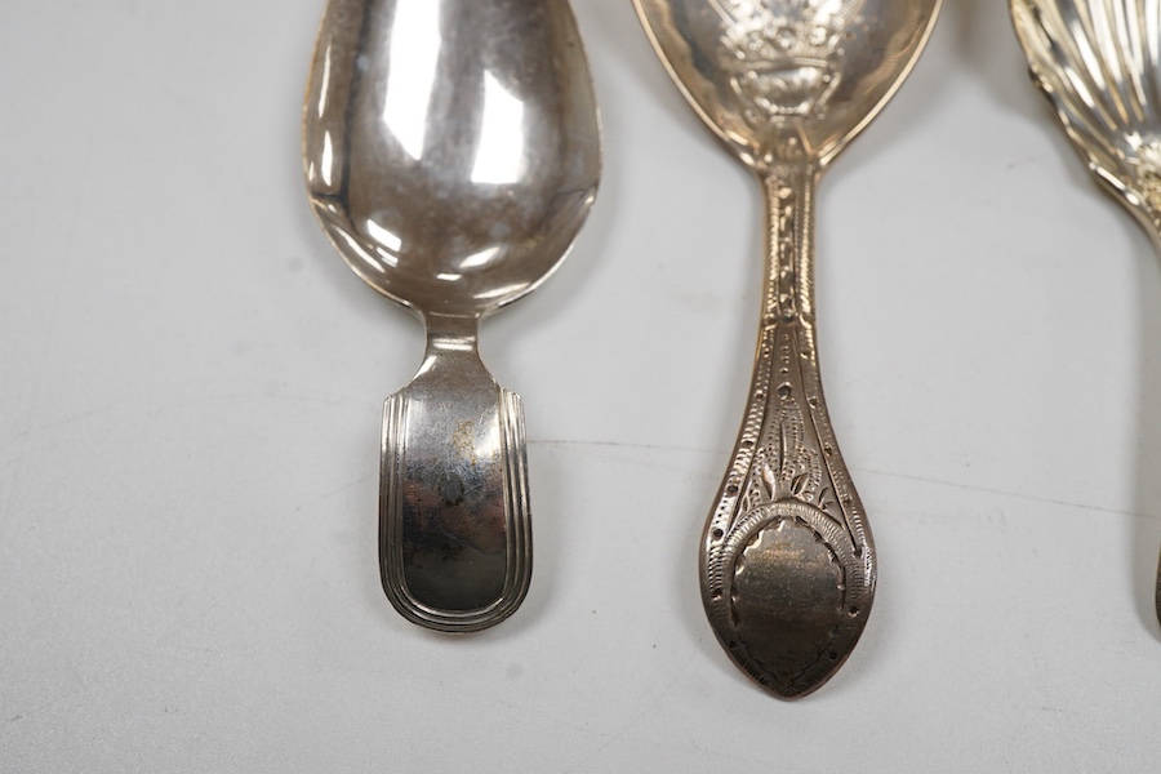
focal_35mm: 45
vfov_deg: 29.9
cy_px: 387
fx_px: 1451
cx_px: 580
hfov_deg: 43.6
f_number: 9
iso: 1250
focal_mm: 30
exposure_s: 1/125
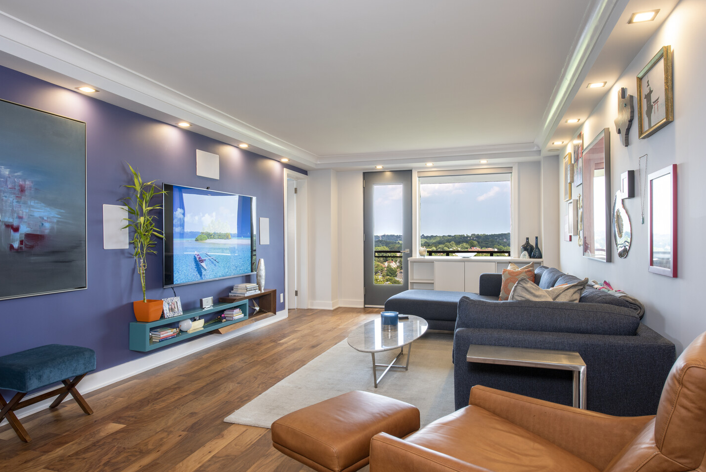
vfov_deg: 55.2
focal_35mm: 23
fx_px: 451
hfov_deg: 76.1
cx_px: 350
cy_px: 238
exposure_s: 1/4
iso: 200
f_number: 10
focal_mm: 22
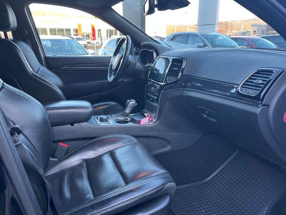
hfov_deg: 67.3
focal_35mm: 26
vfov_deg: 53.1
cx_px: 143
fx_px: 215
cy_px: 108
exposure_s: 1/121
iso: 80
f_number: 1.6
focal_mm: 5.1
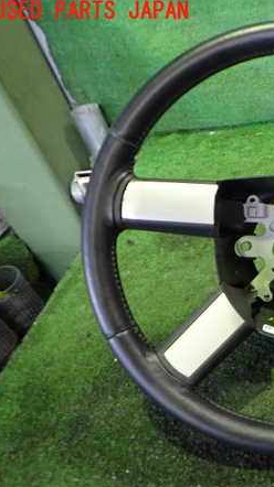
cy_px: 246
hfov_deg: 28.3
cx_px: 319
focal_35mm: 37
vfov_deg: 54.0
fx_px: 479
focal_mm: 4.5
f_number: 2
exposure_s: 1/30
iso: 640
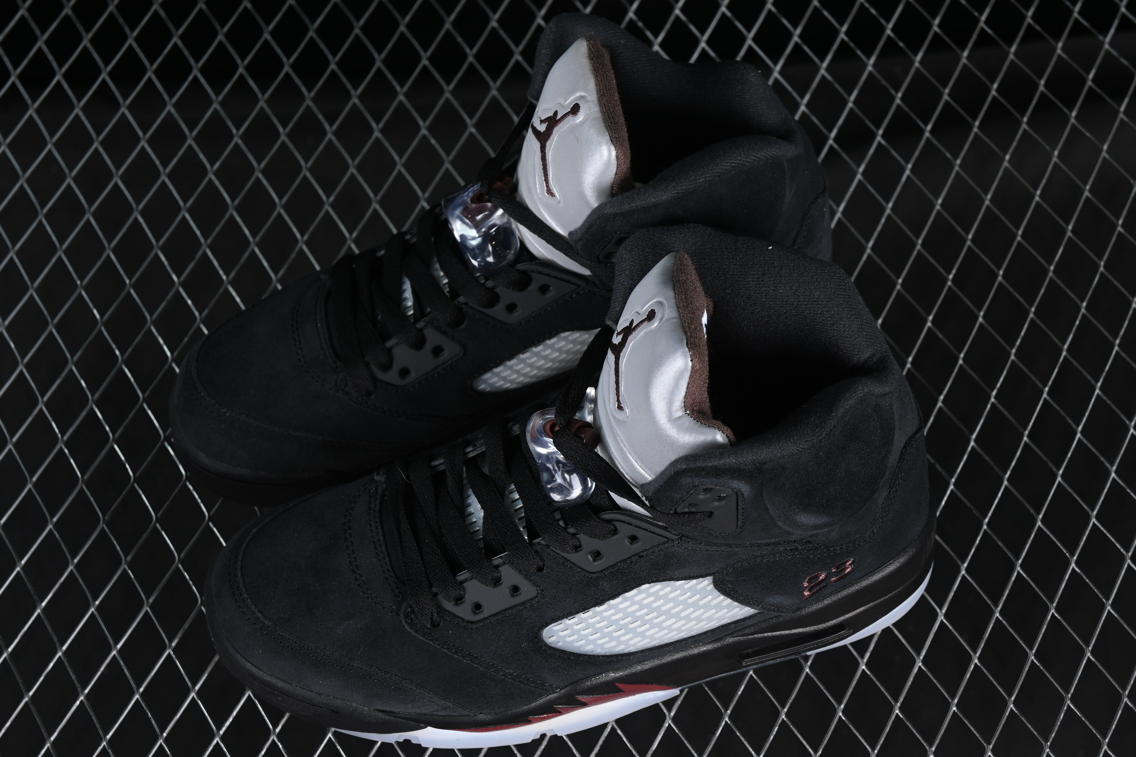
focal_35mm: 75
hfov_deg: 27.0
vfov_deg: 18.2
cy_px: 378
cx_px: 568
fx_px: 2366
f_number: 6.3
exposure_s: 1/50
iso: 160
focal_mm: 50
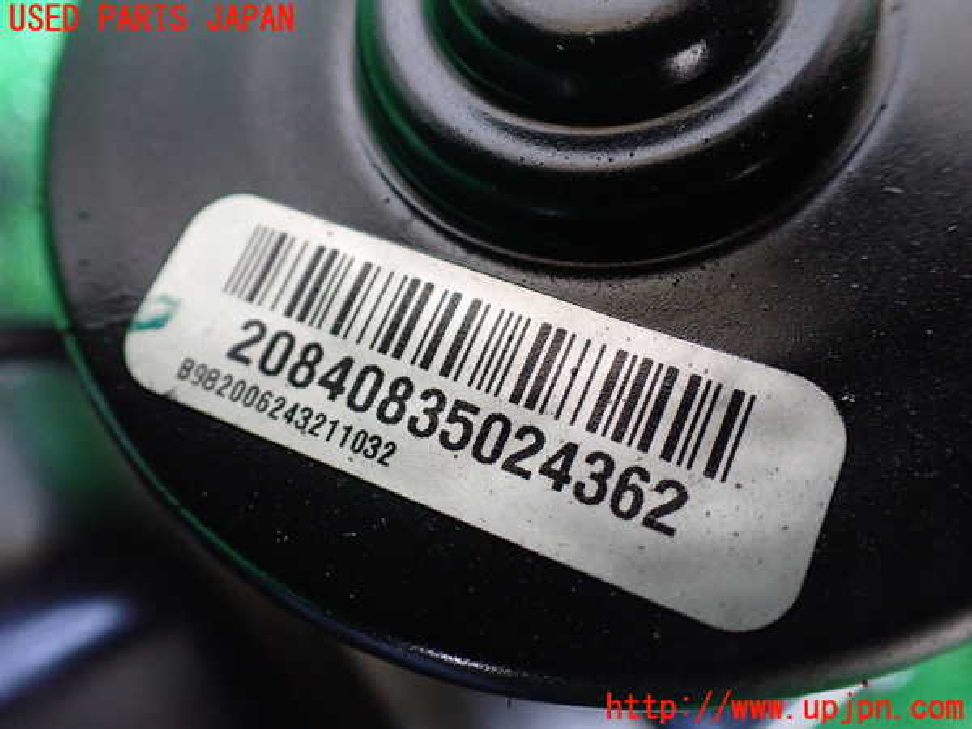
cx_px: 486
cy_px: 364
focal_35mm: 30
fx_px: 842
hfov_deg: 60.0
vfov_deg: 46.8
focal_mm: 5.4
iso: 800
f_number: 2.3
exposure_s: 1/80
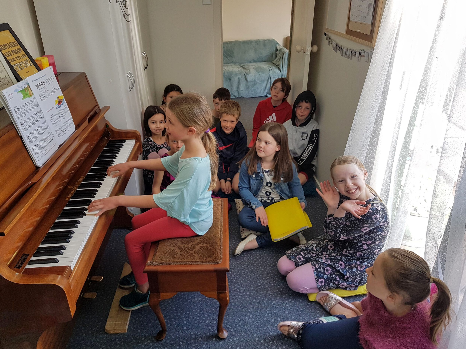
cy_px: 180
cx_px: 226
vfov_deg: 51.3
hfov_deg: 65.3
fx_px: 363
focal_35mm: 27
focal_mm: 4.2
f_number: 1.7
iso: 50
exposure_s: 1/100
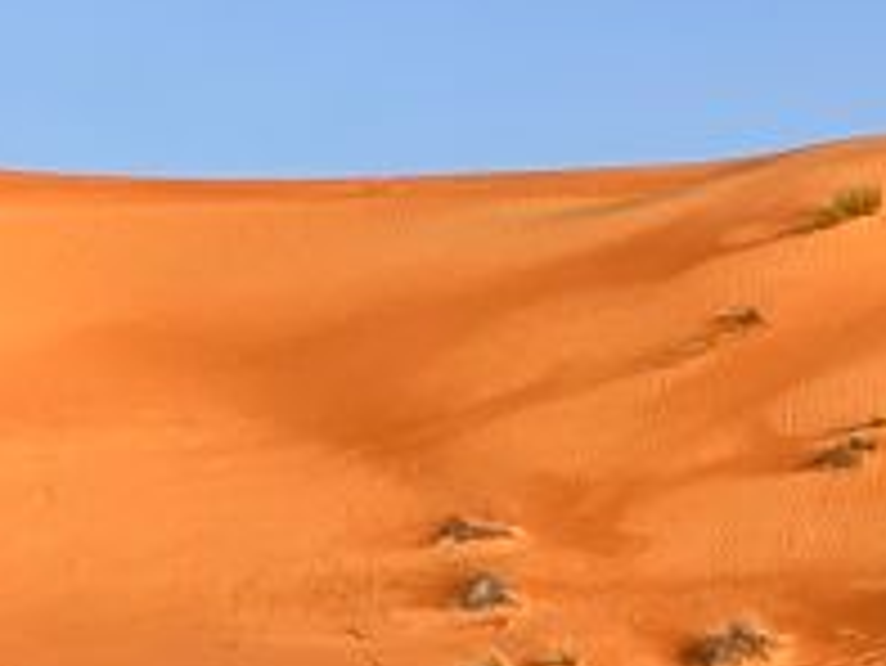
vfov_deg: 4.4
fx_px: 8503
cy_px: 1094
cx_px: 1610
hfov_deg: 5.9
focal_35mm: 332
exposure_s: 1/694
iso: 32
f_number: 2.8
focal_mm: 9
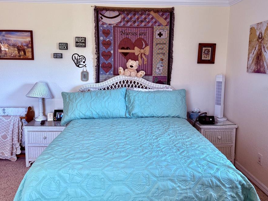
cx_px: 125
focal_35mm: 28
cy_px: 88
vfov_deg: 49.6
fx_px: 217
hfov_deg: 63.4
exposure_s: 1/60
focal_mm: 6.76
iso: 125
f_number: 1.78
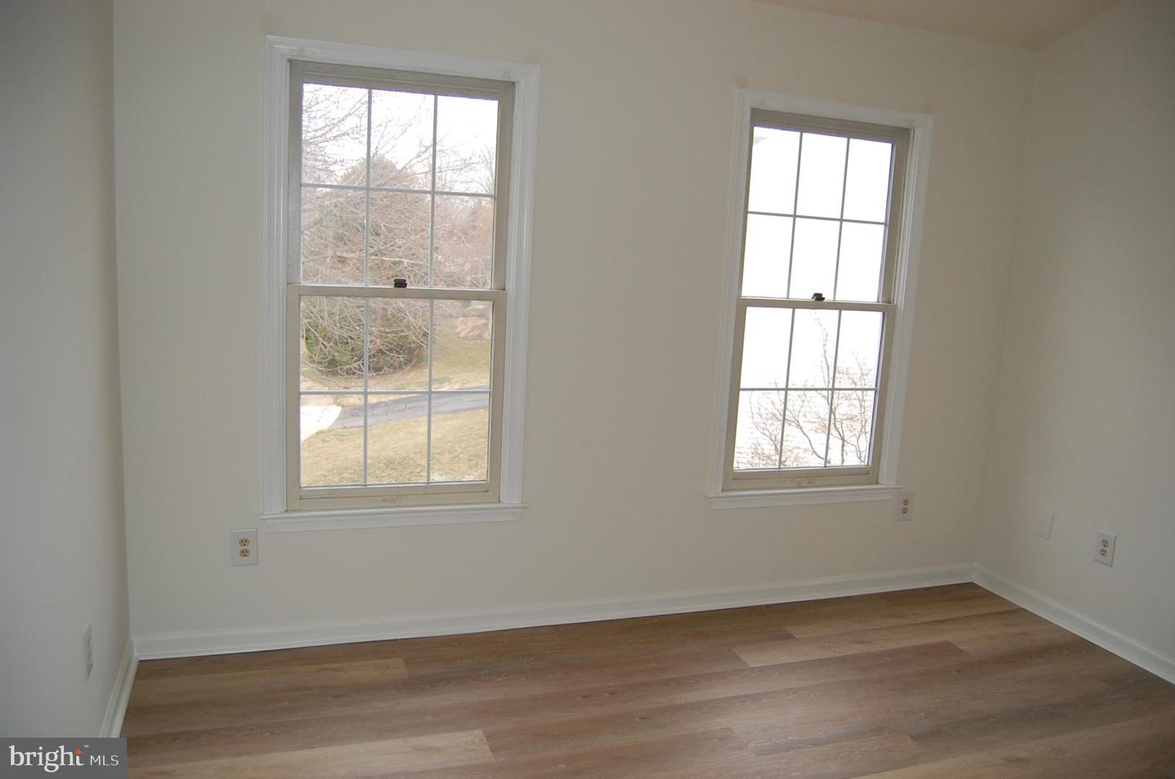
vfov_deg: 47.8
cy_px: 390
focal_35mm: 27
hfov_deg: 67.5
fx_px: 880
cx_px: 588
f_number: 3.5
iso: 400
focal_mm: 18
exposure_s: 1/320
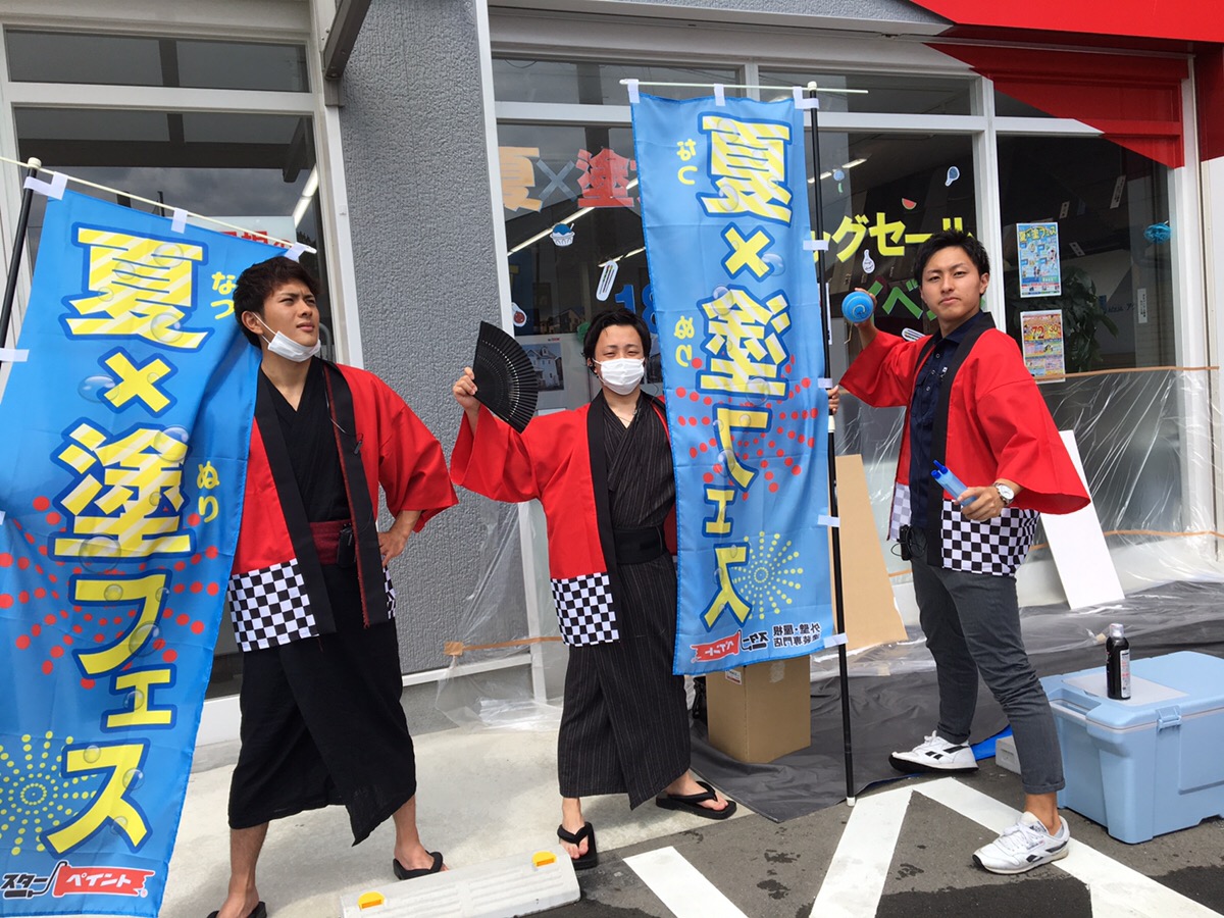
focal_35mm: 29
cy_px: 459
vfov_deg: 48.2
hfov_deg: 61.7
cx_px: 612
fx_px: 1025
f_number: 2.2
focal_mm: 4.15
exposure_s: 1/1026
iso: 25
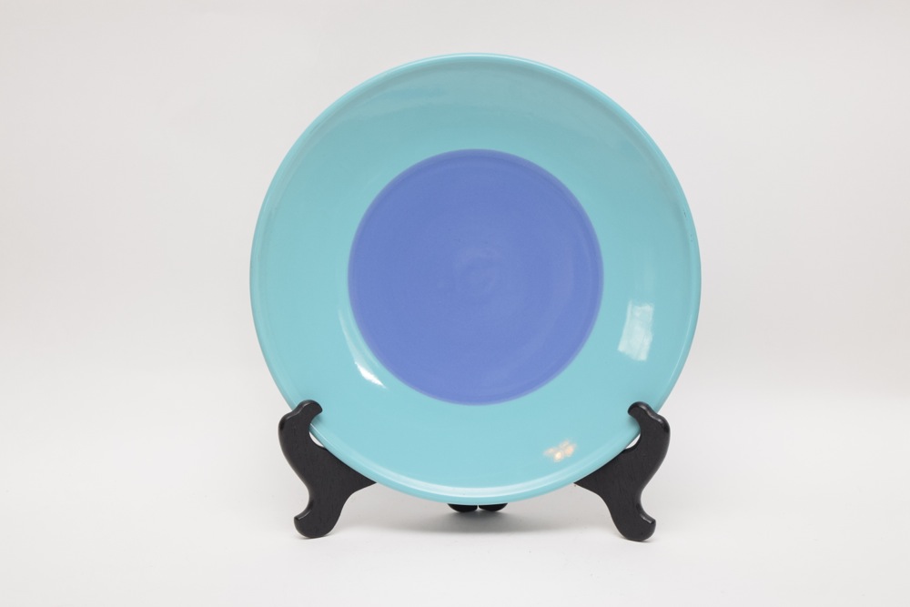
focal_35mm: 82
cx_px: 455
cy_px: 304
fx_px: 2086
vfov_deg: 16.6
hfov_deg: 24.6
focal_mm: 55
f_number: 5.6
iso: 900
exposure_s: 1/60
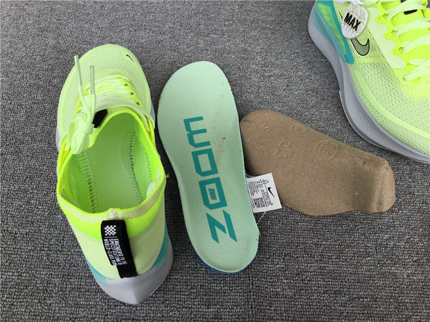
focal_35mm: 31
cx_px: 215
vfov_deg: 45.4
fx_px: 385
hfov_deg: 58.4
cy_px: 161
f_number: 2.4
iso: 25
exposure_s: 1/455
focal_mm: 3.3
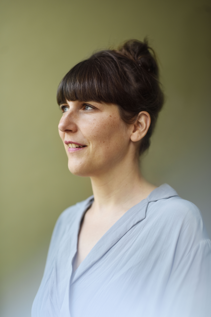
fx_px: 747
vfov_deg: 23.9
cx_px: 106
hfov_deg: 16.1
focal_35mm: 85
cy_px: 158
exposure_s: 1/200
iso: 320
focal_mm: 85
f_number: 1.8
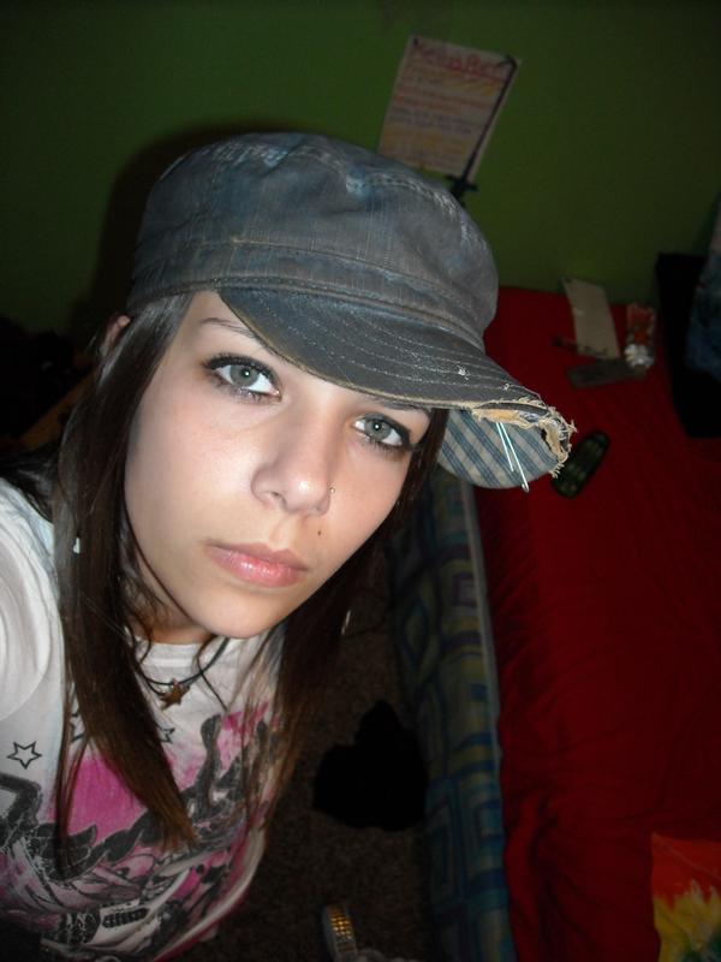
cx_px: 360
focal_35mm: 35
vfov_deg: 52.6
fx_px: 972
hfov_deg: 40.7
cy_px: 481
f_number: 2.8
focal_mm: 5.7
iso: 200
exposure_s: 1/60
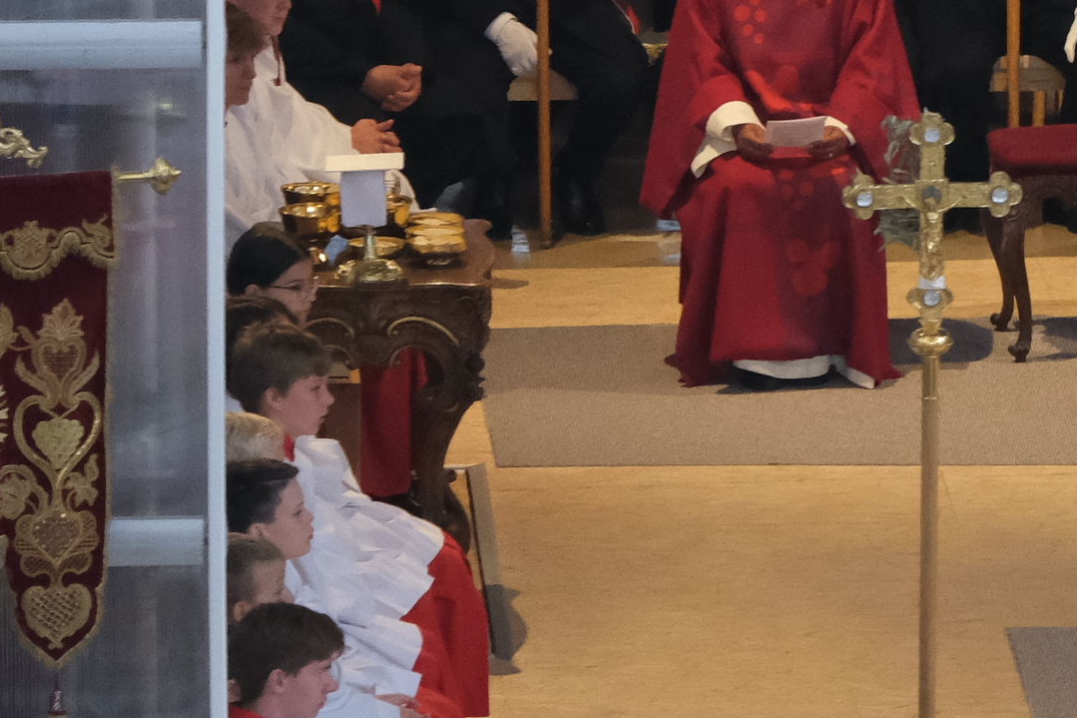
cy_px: -86
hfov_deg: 2.9
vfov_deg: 1.9
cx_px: 2121
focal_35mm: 712
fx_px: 21296
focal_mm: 115.9
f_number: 5.6
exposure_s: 1/140
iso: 4000
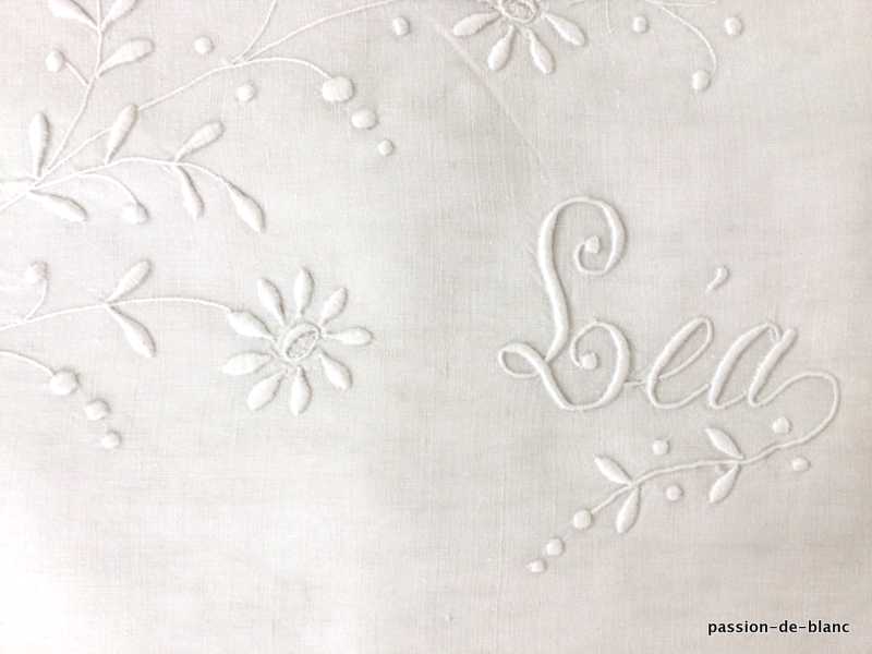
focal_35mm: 31
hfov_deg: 58.4
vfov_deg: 45.4
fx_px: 781
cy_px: 327
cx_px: 436
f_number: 2.4
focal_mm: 3.3
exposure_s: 1/100
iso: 40
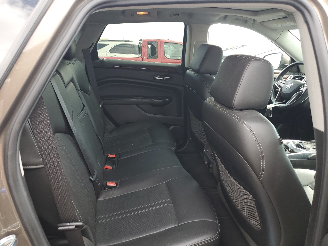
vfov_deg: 53.1
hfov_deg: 67.3
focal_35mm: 26
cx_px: 164
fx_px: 246
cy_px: 123
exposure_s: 1/143
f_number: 1.5
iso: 50
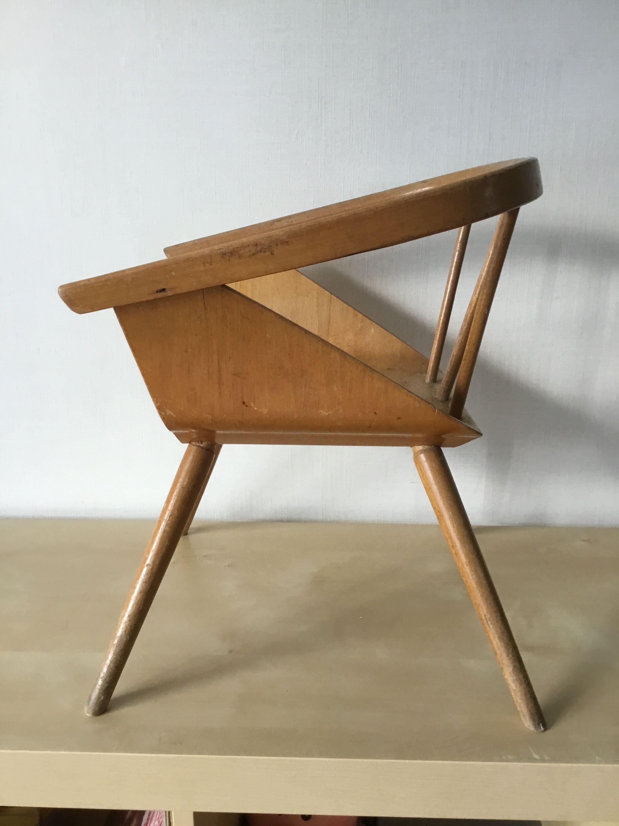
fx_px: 739
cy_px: 413
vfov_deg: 58.4
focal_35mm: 31
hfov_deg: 45.4
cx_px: 310
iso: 100
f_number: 2.4
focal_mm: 3.3
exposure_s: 1/33
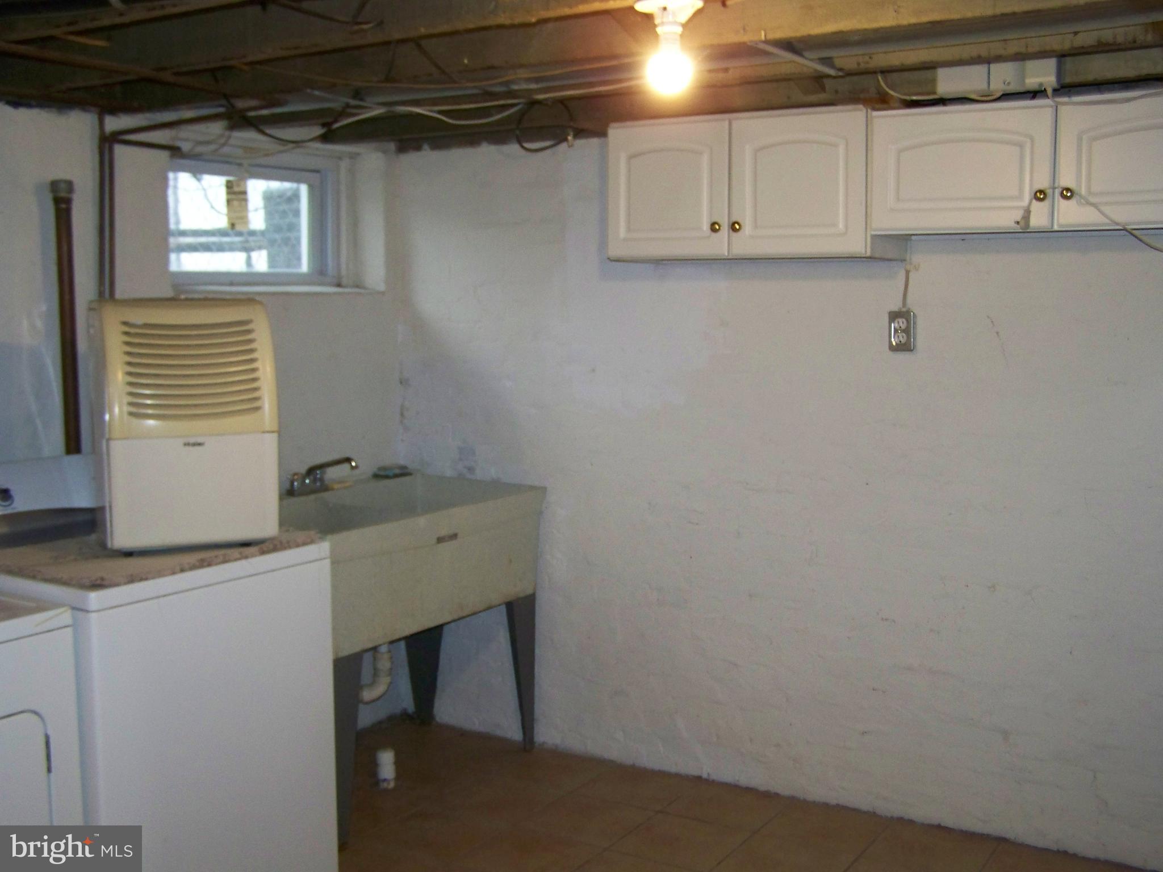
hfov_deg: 49.0
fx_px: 1277
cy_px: 436
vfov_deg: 37.7
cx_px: 582
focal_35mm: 38
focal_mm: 6.3
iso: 200
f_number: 2.8
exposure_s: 1/30
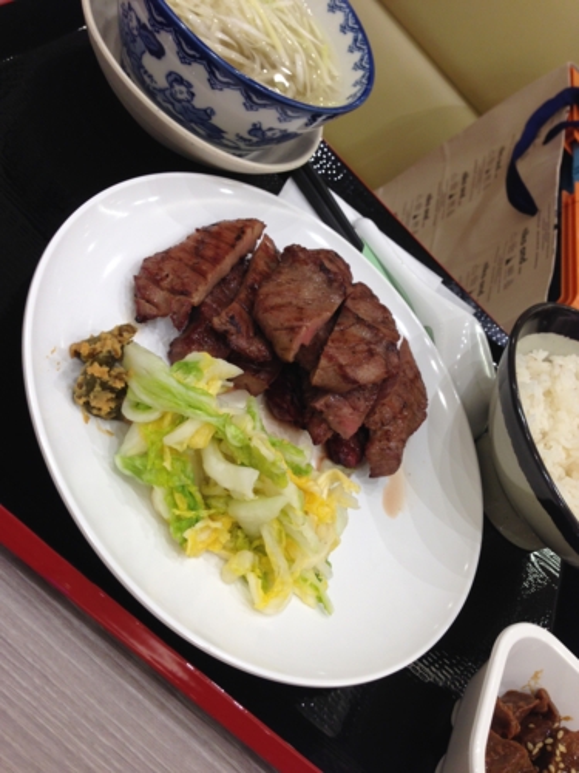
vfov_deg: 55.4
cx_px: 290
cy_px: 386
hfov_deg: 42.9
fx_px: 736
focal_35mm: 33
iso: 50
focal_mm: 4.12
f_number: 2.4
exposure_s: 1/40
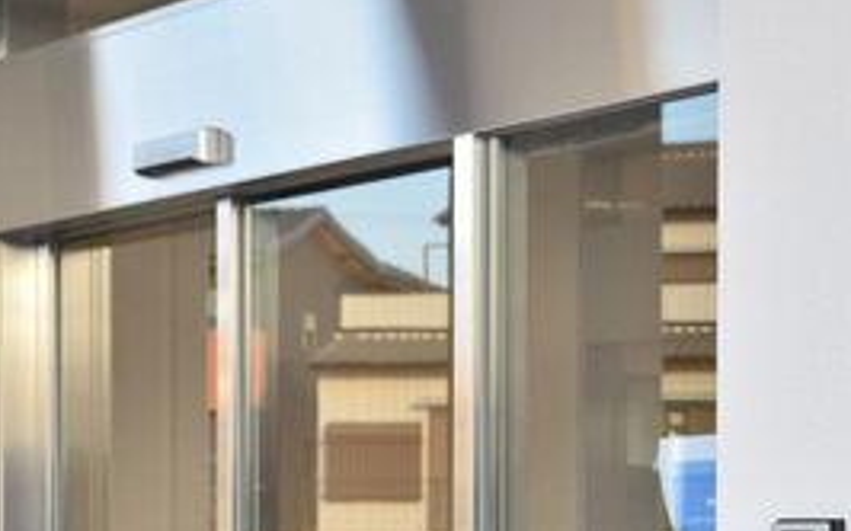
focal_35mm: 117
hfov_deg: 17.5
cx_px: 793
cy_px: 571
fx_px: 2712
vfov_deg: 11.0
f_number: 5.6
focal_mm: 34
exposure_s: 1/250
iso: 400
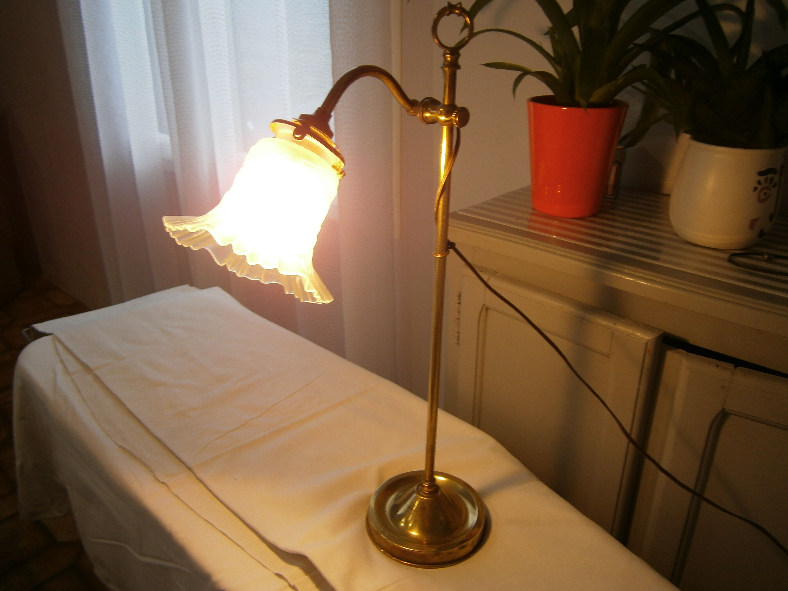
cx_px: 394
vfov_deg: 53.1
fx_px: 592
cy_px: 296
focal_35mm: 26
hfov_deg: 67.3
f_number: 2.8
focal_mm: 4.7
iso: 80
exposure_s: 1/30
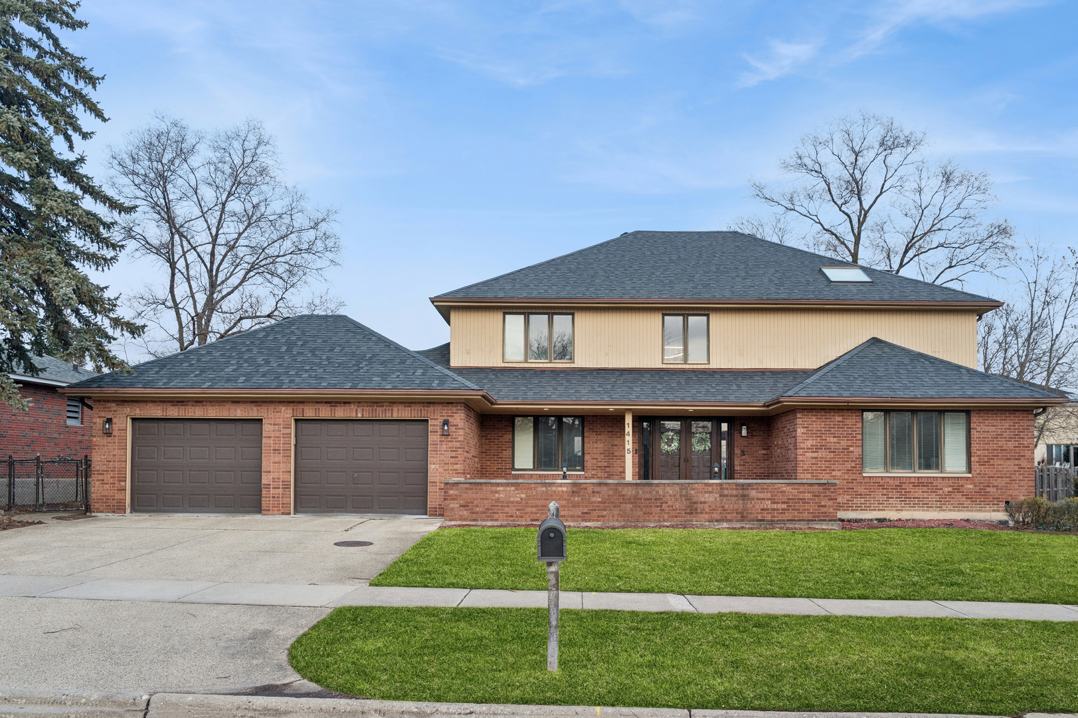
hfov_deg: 63.7
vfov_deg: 44.9
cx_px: 539
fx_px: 868
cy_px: 359
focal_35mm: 29
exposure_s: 1/400
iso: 400
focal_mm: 29
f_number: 8
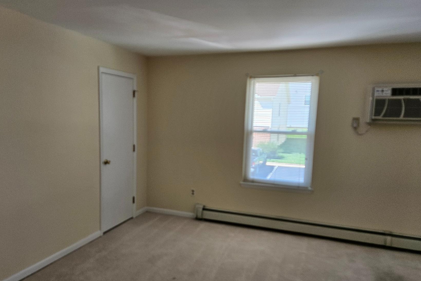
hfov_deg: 61.7
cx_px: 185
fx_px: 351
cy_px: 164
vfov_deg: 43.5
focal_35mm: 30
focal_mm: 5.4
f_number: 1.8
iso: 80
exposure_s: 1/120
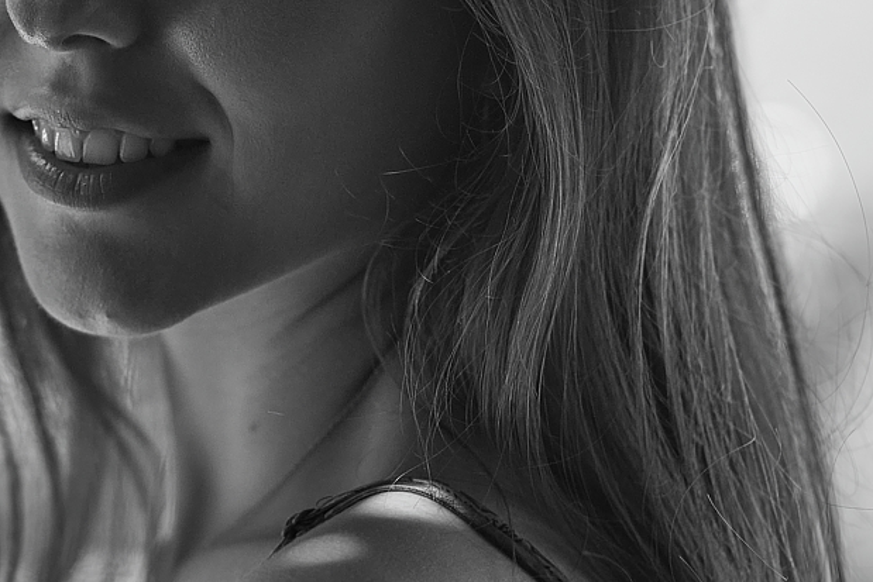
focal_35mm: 217
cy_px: 85
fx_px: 5263
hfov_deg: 9.5
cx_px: 288
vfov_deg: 6.3
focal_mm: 56
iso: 160
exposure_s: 1/6000
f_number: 1.4
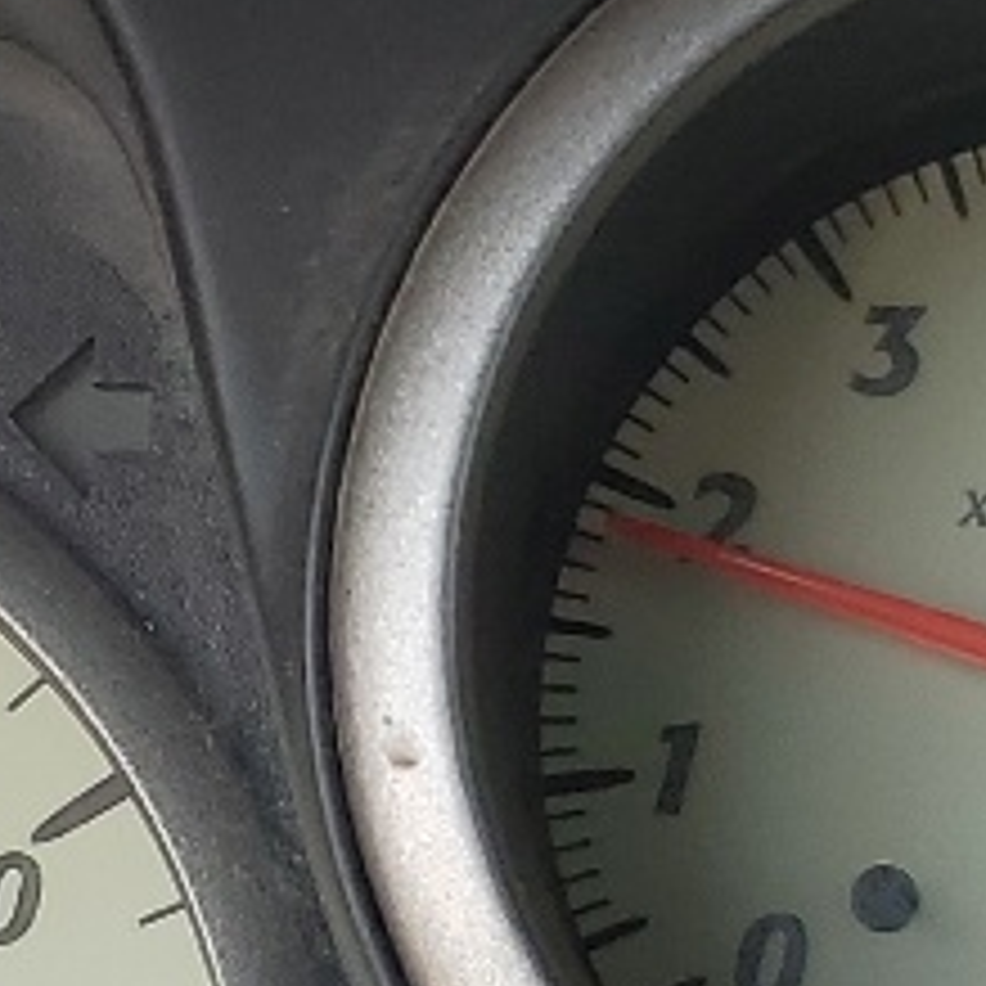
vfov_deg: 10.4
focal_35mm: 168
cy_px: 684
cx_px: 725
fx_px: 5414
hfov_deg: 10.4
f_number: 1.5
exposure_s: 1/455
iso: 50
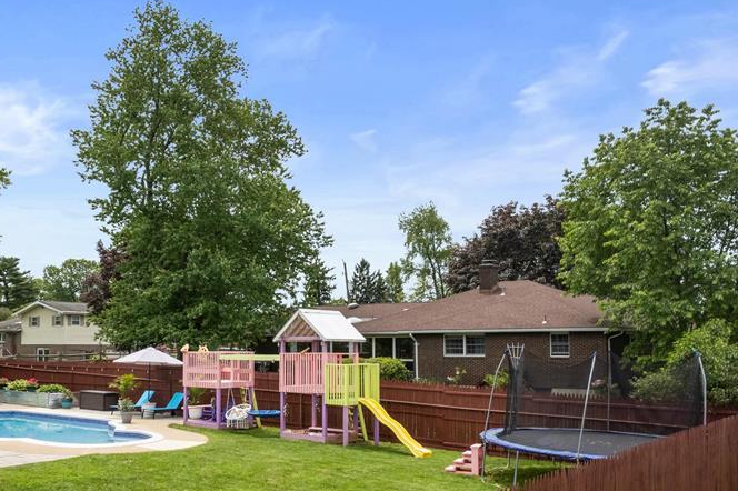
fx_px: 738
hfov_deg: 51.7
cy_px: 349
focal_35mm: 36
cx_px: 221
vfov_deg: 36.2
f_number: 2.8
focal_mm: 8.38
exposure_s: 1/730
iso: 100
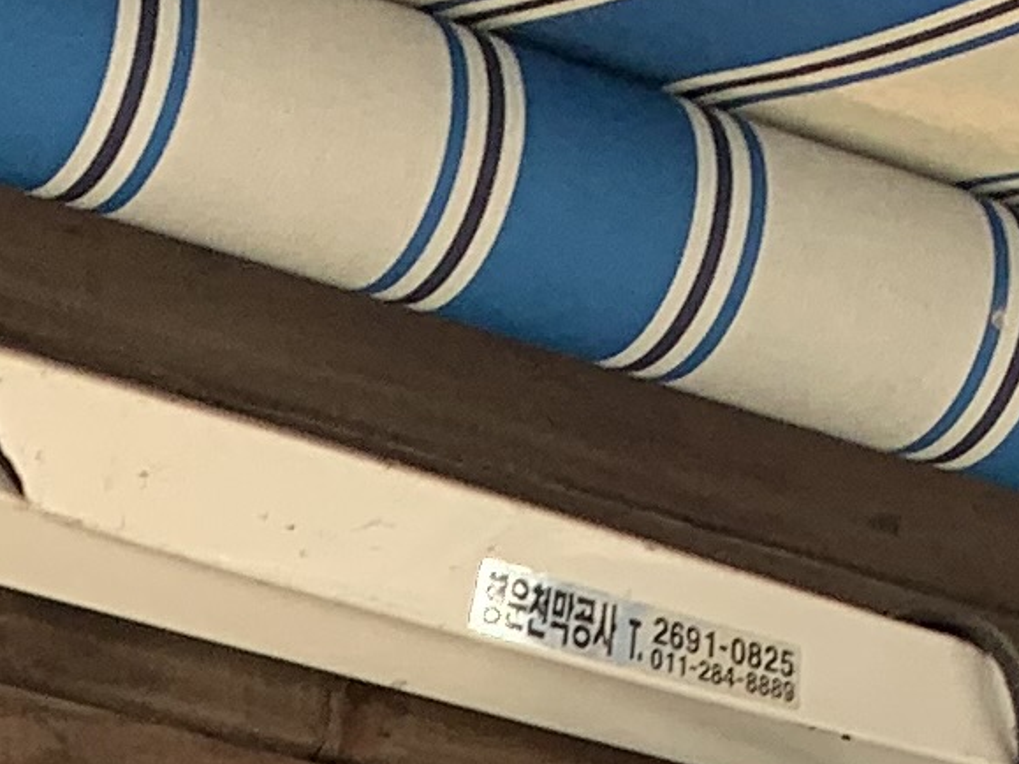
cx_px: 111
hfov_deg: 10.9
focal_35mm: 181
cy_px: 2628
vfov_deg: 7.0
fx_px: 5327
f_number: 1.8
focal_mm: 4.25
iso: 25
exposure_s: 1/262
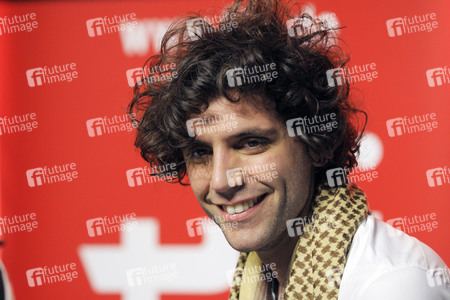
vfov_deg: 6.8
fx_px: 2531
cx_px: 225
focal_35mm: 202
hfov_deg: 10.2
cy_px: 150
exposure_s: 1/160
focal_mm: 135
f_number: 2.8
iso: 1000
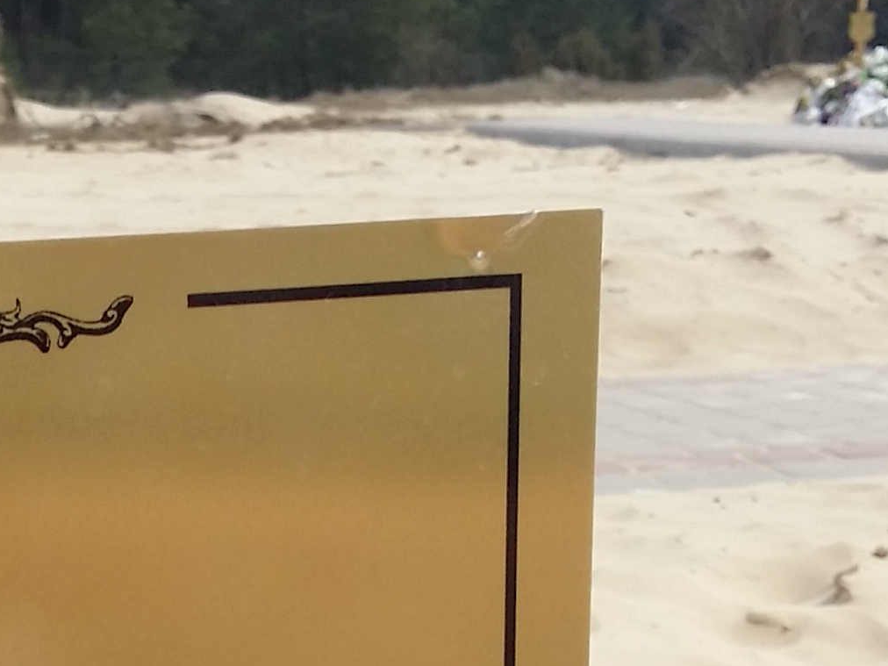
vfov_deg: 14.2
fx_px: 2565
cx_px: 9
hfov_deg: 19.1
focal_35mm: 100
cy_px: 851
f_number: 2.2
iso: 50
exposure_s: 1/1052
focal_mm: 4.13
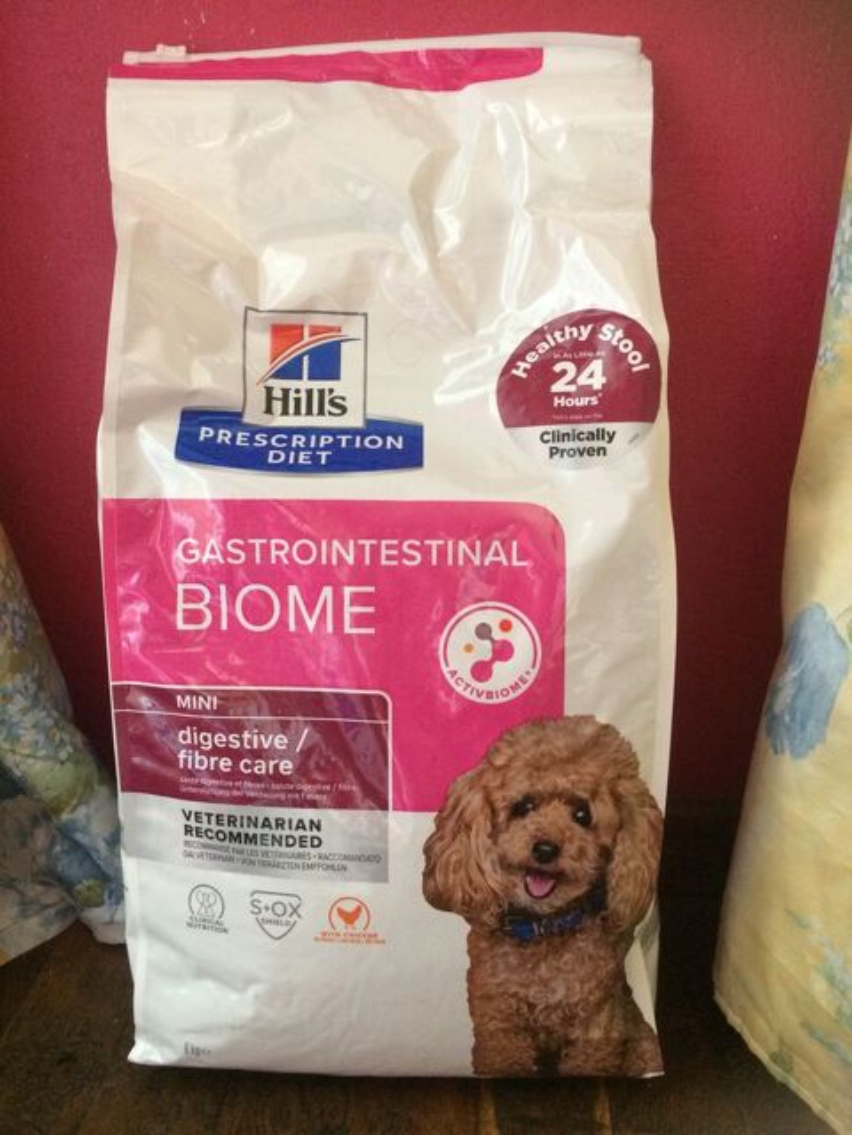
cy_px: 568
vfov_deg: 61.7
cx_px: 426
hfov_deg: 48.2
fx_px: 952
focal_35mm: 29
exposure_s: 1/25
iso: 250
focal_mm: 4.15
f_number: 2.2
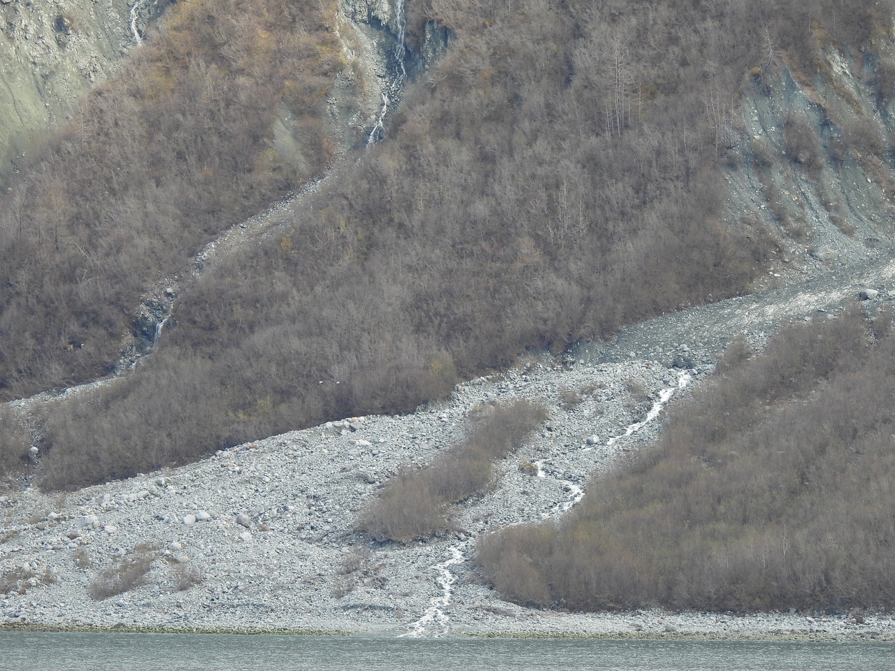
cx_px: 448
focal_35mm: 400
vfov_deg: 3.7
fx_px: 10342
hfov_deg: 5.0
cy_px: 336
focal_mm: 71.4
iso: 100
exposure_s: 1/250
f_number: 5
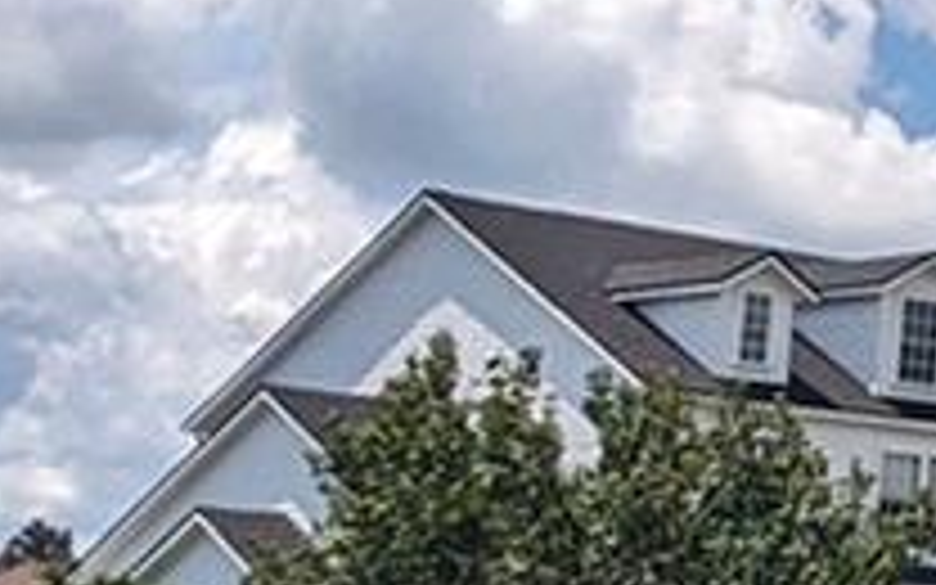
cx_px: 1966
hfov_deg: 13.4
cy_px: 72
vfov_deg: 10.0
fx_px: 3316
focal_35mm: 130
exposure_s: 1/2247
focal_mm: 2.35
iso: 48
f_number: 2.2
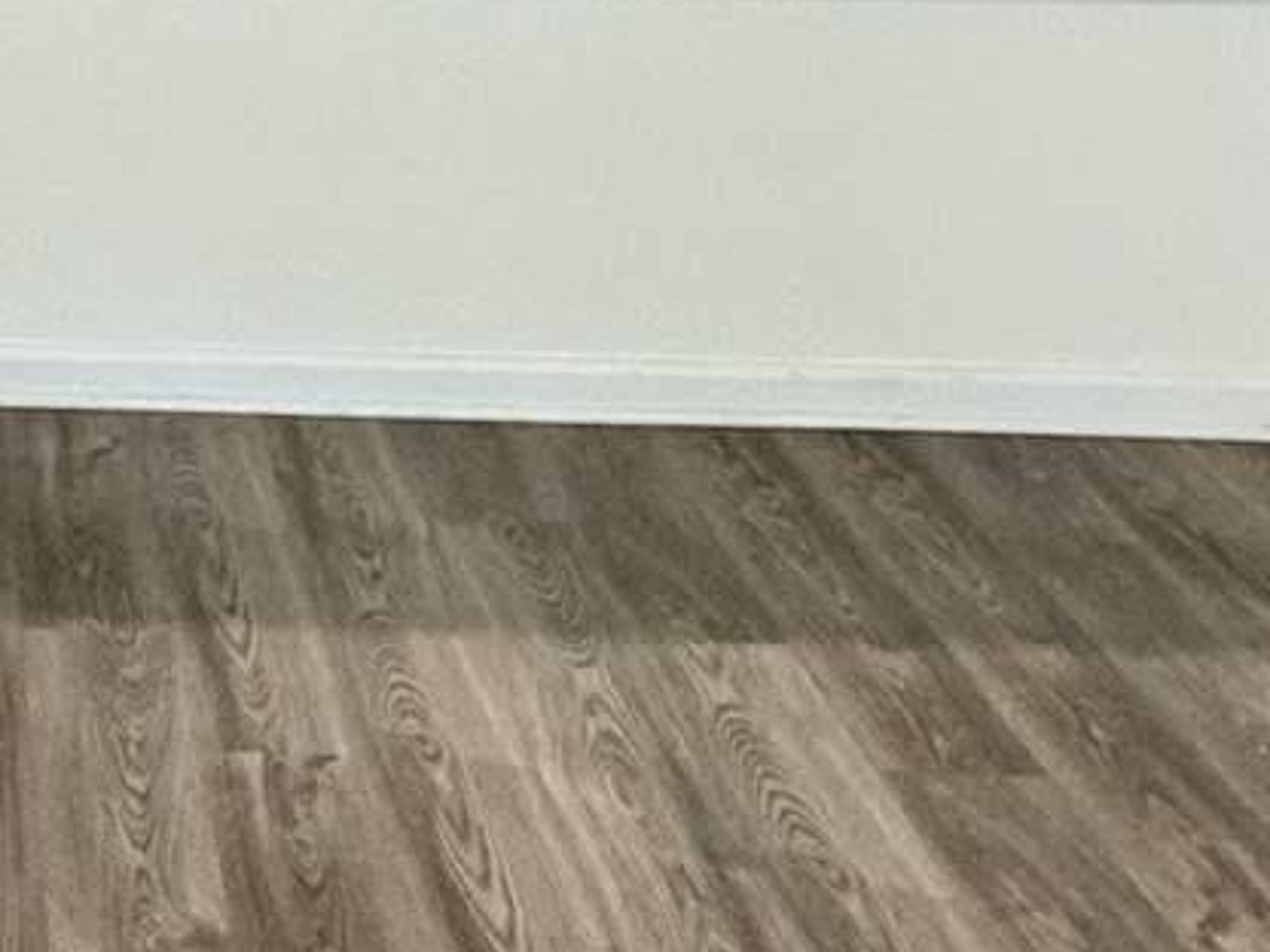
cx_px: -293
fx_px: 2531
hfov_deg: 25.1
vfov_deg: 19.7
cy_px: -259
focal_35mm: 69
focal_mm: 2.22
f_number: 2.2
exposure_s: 1/60
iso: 200
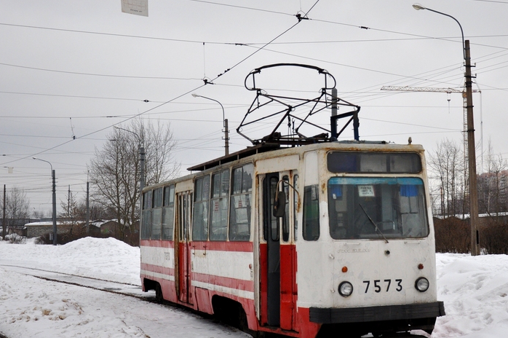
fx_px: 930
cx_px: 341
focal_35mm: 66
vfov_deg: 20.6
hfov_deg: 30.3
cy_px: 177
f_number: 4.5
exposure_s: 1/1250
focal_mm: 30
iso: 640
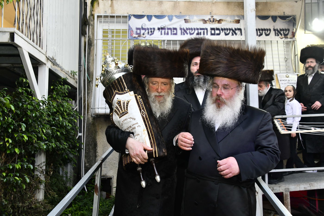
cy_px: 108
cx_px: 162
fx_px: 342
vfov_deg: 35.0
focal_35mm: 38
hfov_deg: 50.7
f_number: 5.6
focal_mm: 38
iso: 1250
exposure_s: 1/200
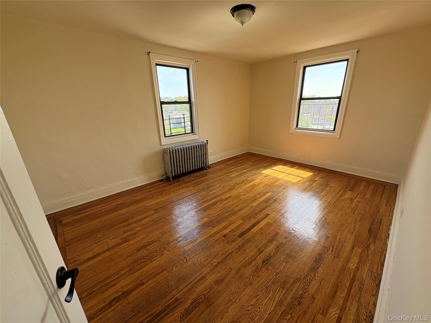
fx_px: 174
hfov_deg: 102.1
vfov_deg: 85.7
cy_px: 162
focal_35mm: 14
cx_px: 216
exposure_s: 1/163
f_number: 2.2
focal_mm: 2.22
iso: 64
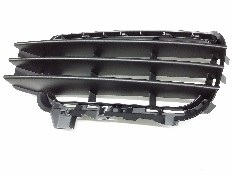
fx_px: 215
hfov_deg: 56.8
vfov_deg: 44.2
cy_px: 88
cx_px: 116
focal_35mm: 32
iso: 500
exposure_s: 1/15
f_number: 2.4
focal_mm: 3.4
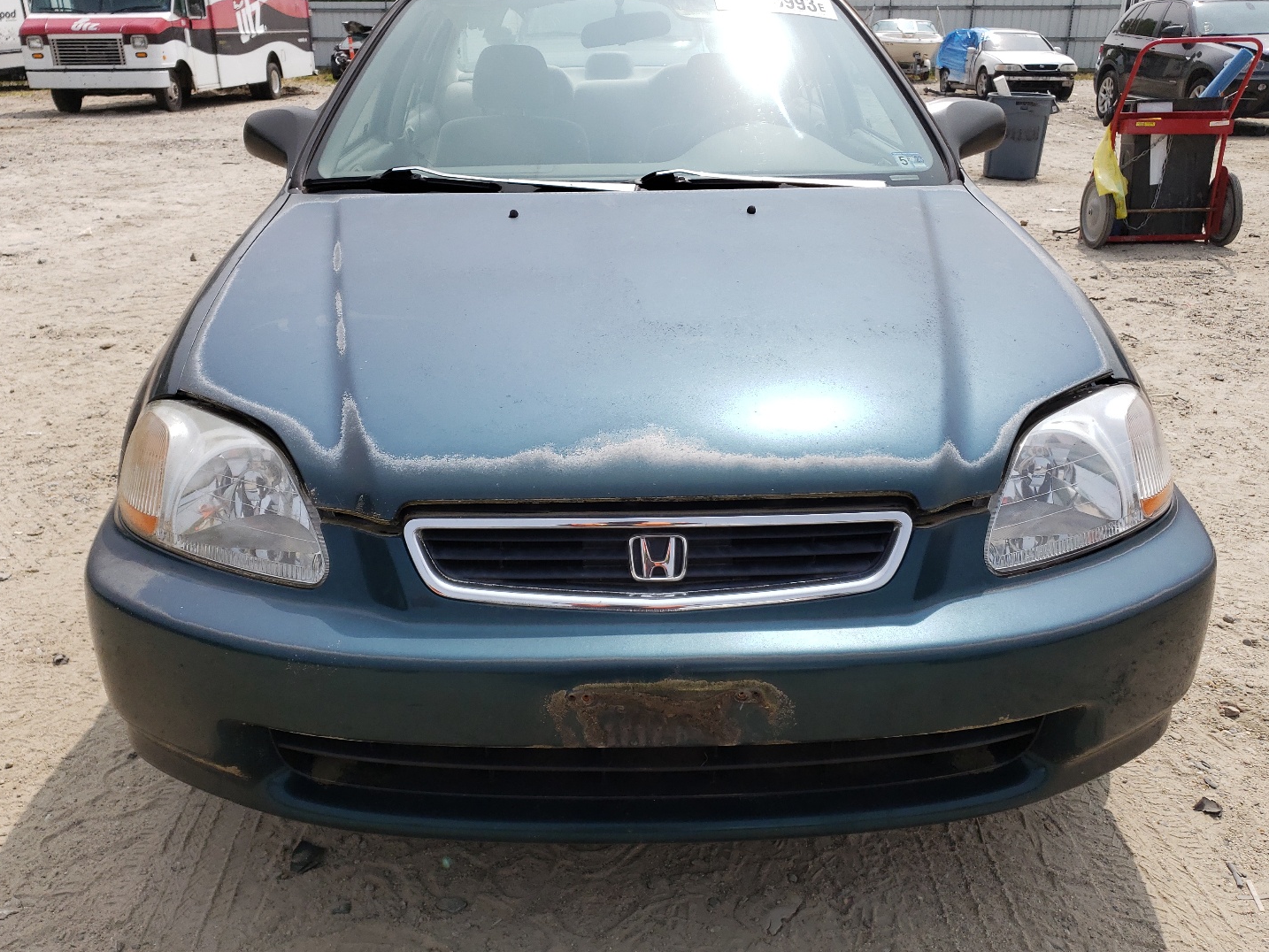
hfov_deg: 61.7
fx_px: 1063
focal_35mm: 29
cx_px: 639
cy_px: 435
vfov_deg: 48.2
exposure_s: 1/3333
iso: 50
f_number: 1.5
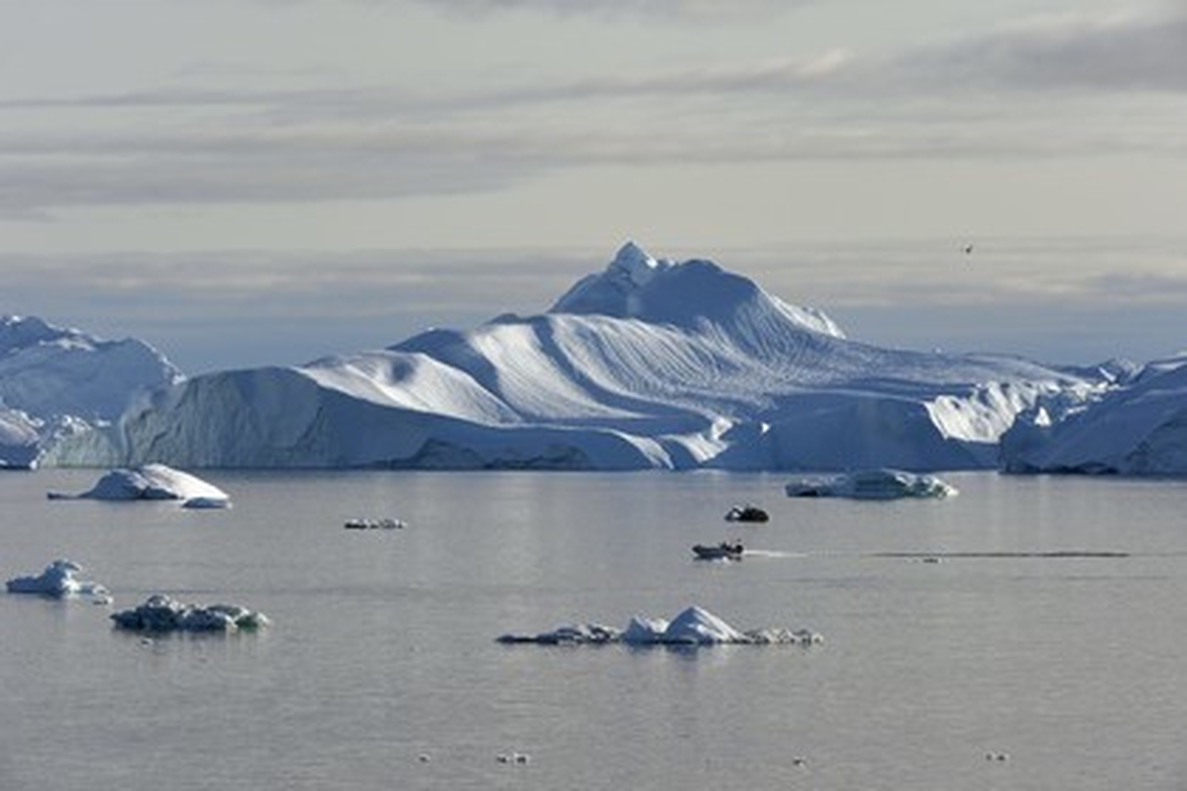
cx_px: 594
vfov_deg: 4.9
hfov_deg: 7.4
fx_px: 9232
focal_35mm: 280
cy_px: 396
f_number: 10
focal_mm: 280
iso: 200
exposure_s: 1/640
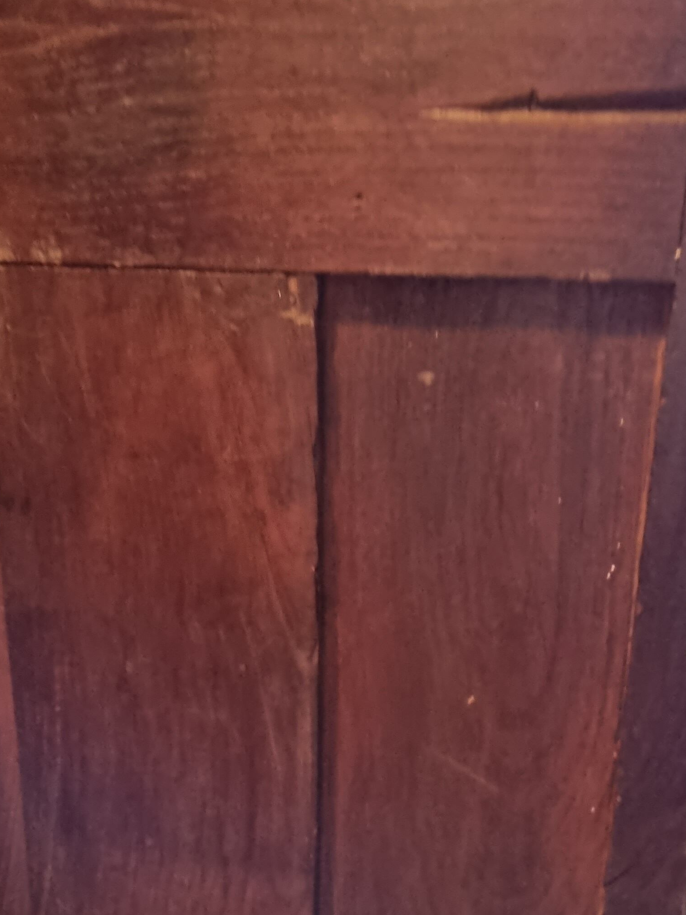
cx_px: 224
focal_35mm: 52
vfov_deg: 36.2
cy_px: 650
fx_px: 1374
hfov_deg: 27.8
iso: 1250
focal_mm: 5.4
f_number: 1.8
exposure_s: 1/14
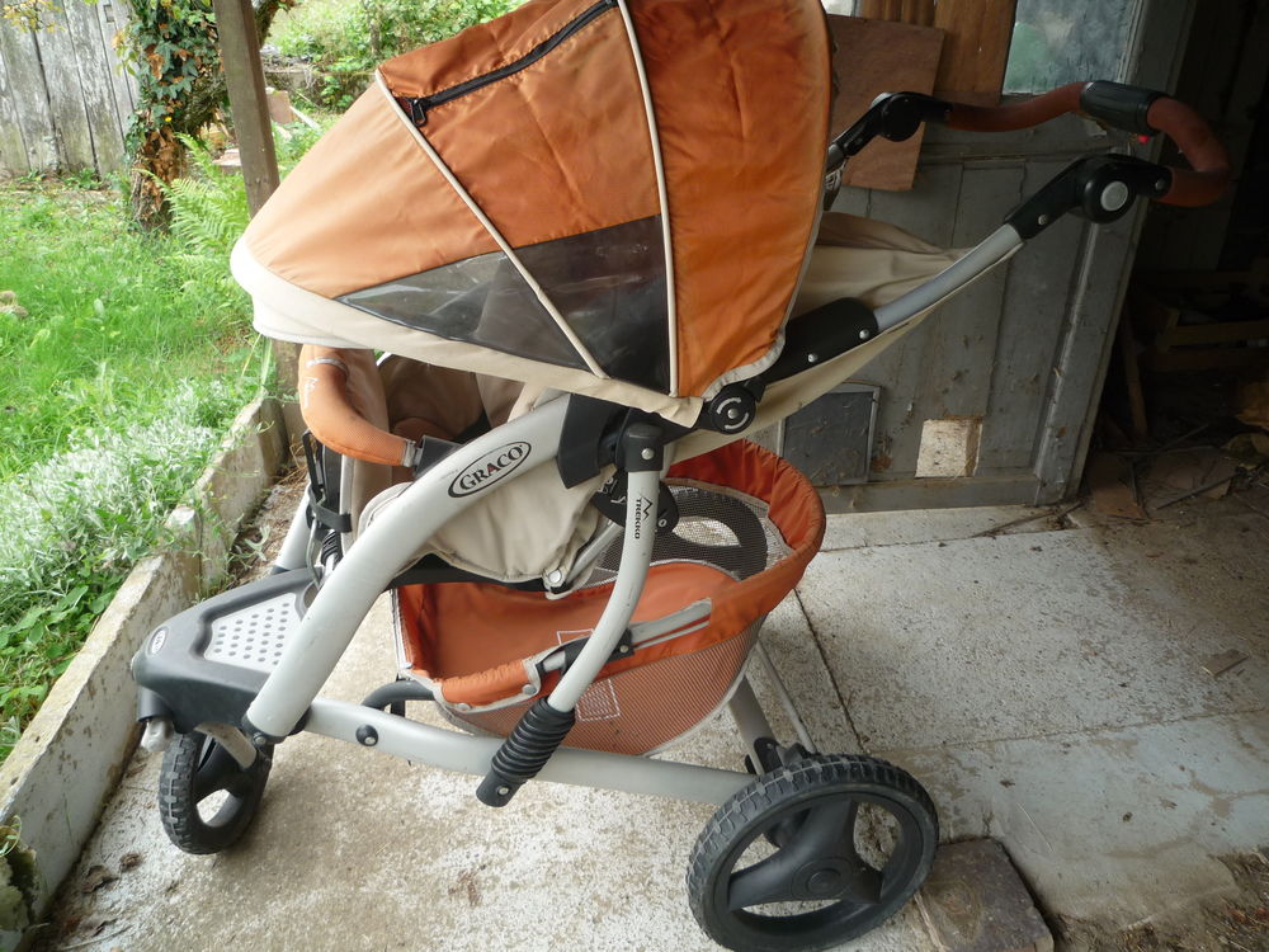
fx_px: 916
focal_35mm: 25
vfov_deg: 54.9
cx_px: 634
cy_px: 476
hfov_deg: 69.4
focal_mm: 4.4
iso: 100
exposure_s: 1/80
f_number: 2.8
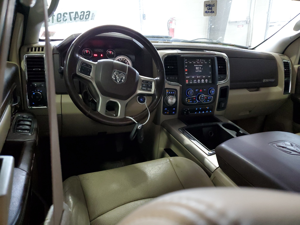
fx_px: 225
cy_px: 112
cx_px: 150
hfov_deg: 67.3
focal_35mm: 26
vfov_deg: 53.1
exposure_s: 1/60.2
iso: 359
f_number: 1.5
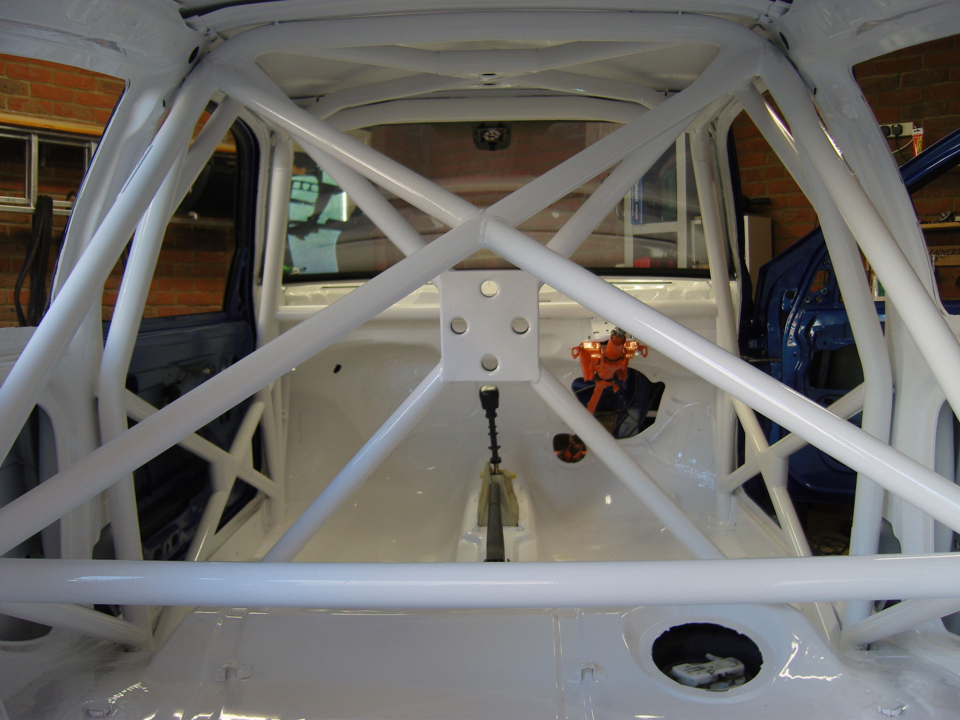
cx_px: 480
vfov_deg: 41.8
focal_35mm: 34
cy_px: 360
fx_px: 943
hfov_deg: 54.0
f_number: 2.8
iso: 100
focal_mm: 7.3
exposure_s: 1/60
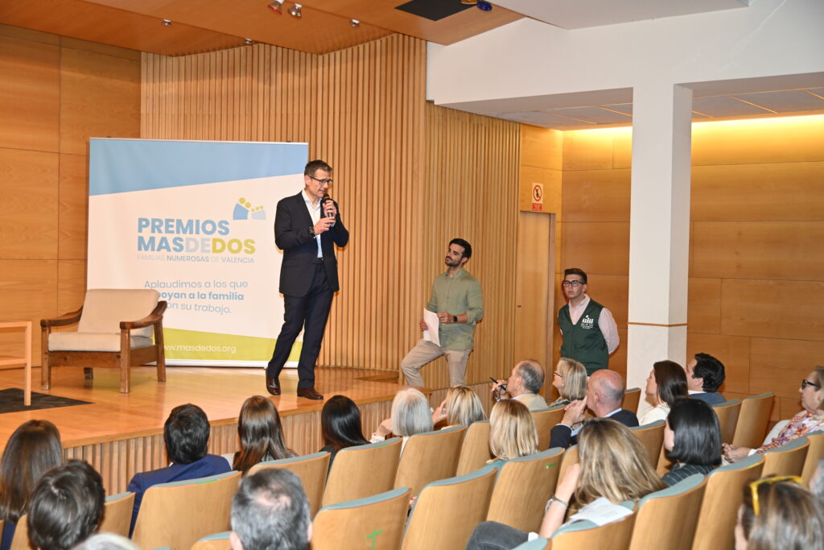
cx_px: 412
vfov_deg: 30.5
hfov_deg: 44.5
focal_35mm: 44
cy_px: 275
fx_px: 1007
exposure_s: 1/60
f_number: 4
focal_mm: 44
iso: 1400
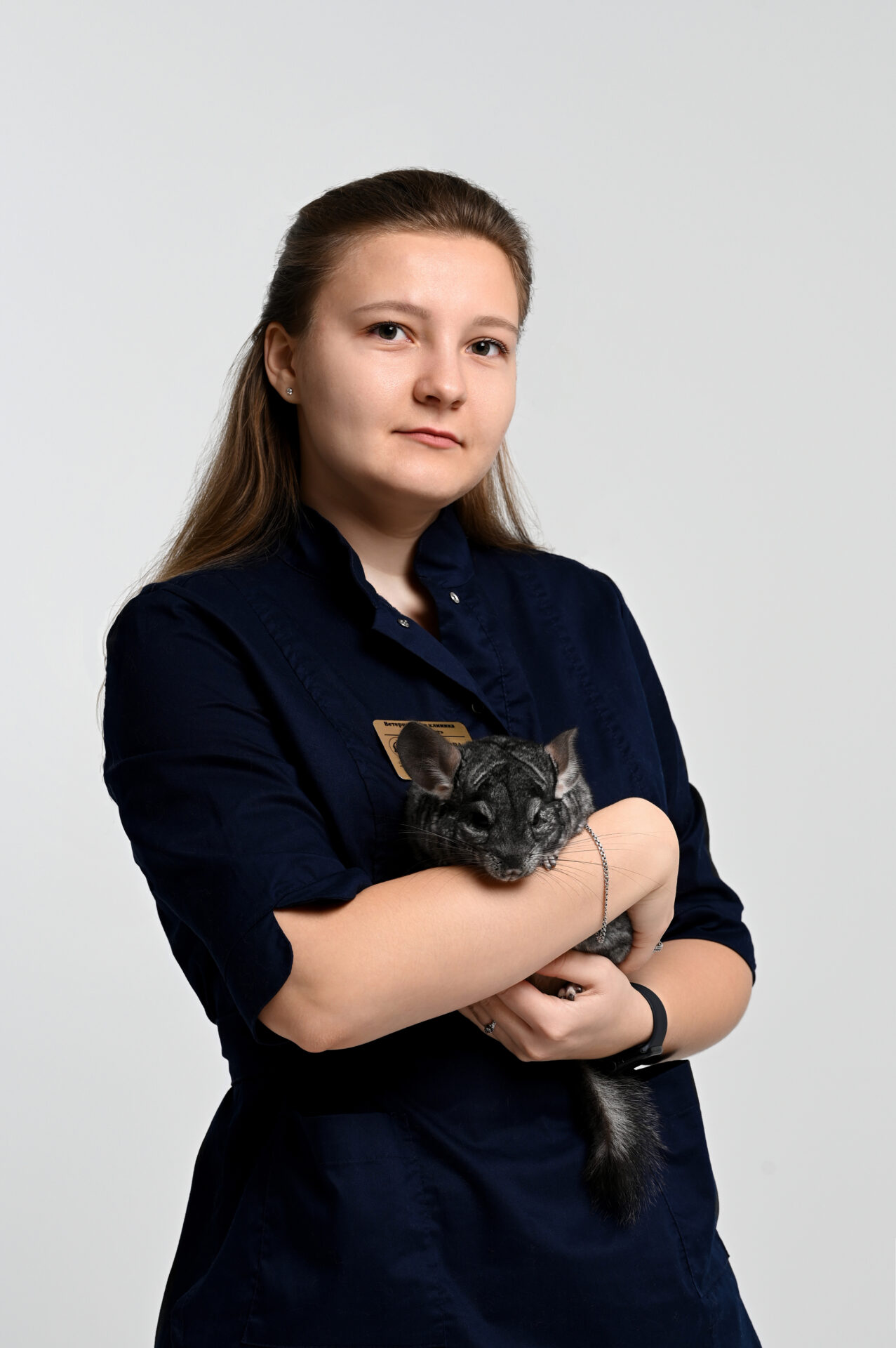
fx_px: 3926
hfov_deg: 13.0
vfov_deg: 19.5
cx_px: 448
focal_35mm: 105
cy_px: 674
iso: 100
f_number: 8
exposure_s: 1/125
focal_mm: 105
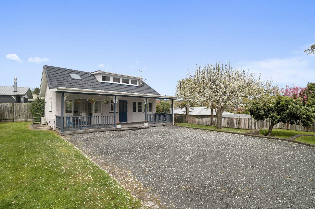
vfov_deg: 68.8
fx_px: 153
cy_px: 104
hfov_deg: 91.6
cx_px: 158
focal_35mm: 18
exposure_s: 1/200
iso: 100
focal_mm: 17.5
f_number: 7.1
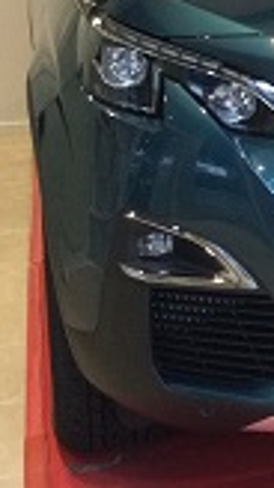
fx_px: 1307
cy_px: 60
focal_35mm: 101
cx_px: 643
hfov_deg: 10.4
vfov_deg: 20.8
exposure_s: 1/30
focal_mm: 3.3
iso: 64
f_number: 2.4
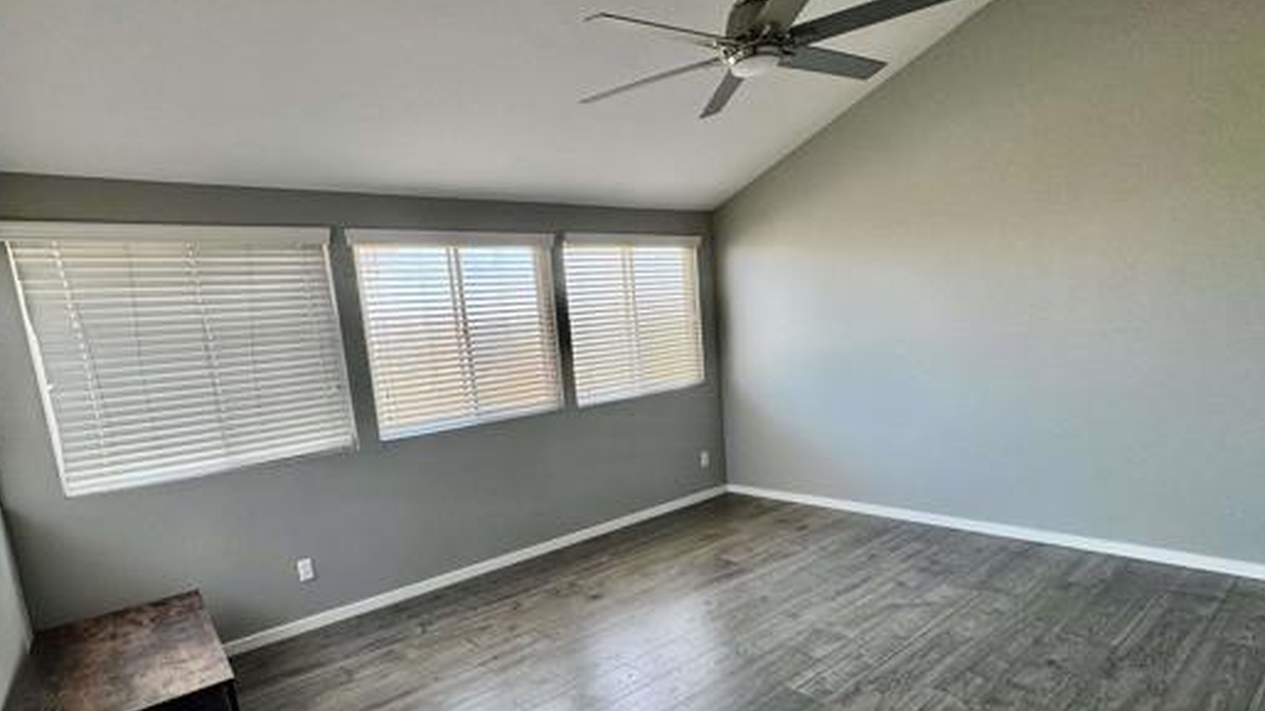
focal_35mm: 19
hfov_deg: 89.2
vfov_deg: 57.4
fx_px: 637
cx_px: 556
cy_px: 458
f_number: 2.2
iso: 125
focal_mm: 2.22
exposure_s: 1/99
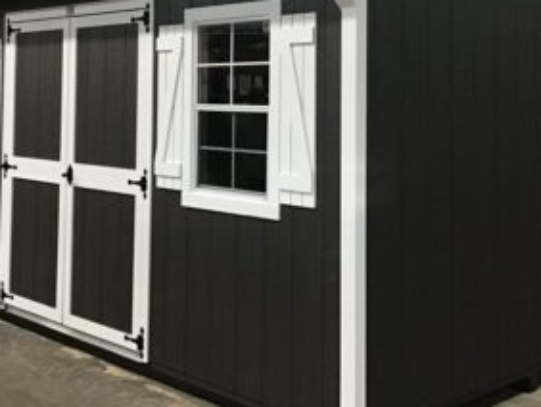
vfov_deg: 25.6
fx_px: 876
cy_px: 68
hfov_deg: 34.3
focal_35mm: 56
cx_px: 292
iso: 125
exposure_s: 1/30
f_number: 2.4
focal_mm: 3.3
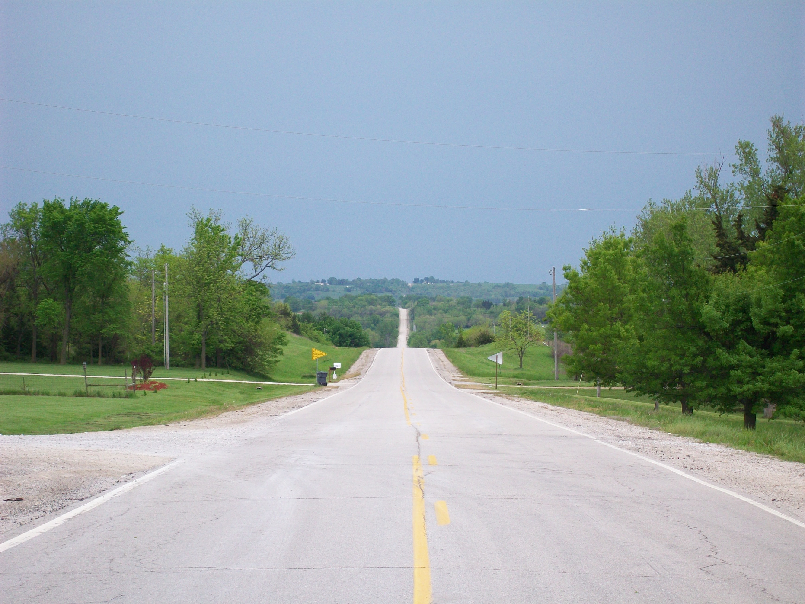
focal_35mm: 108
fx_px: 2512
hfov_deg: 18.2
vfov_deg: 13.7
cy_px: 302
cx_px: 402
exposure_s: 1/200
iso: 64
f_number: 4.8
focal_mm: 18
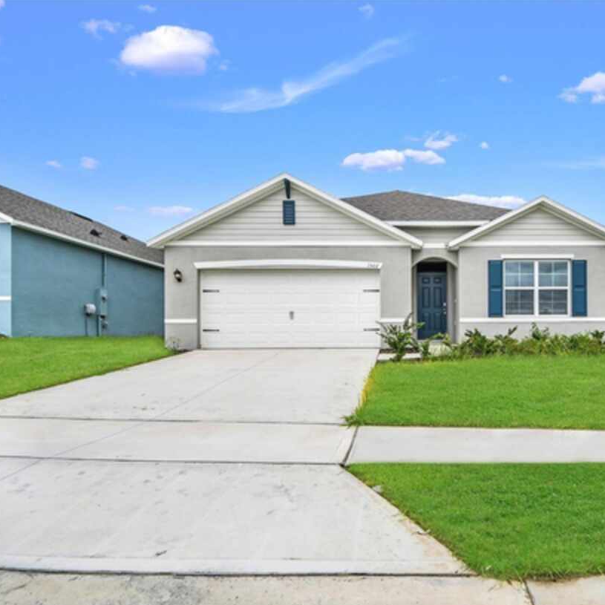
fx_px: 395
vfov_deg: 74.8
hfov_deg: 71.0
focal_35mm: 20
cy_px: 315
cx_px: 434
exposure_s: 1/100
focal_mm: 10
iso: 100
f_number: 7.1
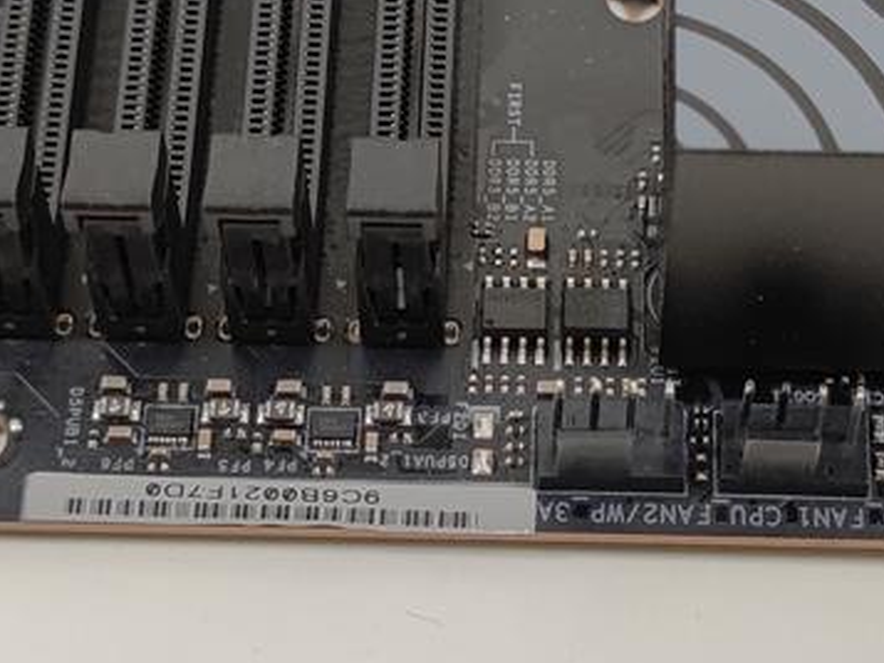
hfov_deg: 18.6
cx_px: 619
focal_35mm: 105
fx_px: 2682
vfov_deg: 14.1
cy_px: 254
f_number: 1.85
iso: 58
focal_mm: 6.78
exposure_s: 1/100
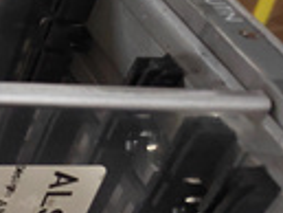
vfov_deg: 14.4
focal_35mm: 89
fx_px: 728
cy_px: 396
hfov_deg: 17.1
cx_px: -259
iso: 4920
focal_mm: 5.52
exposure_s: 1/33.3
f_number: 1.9
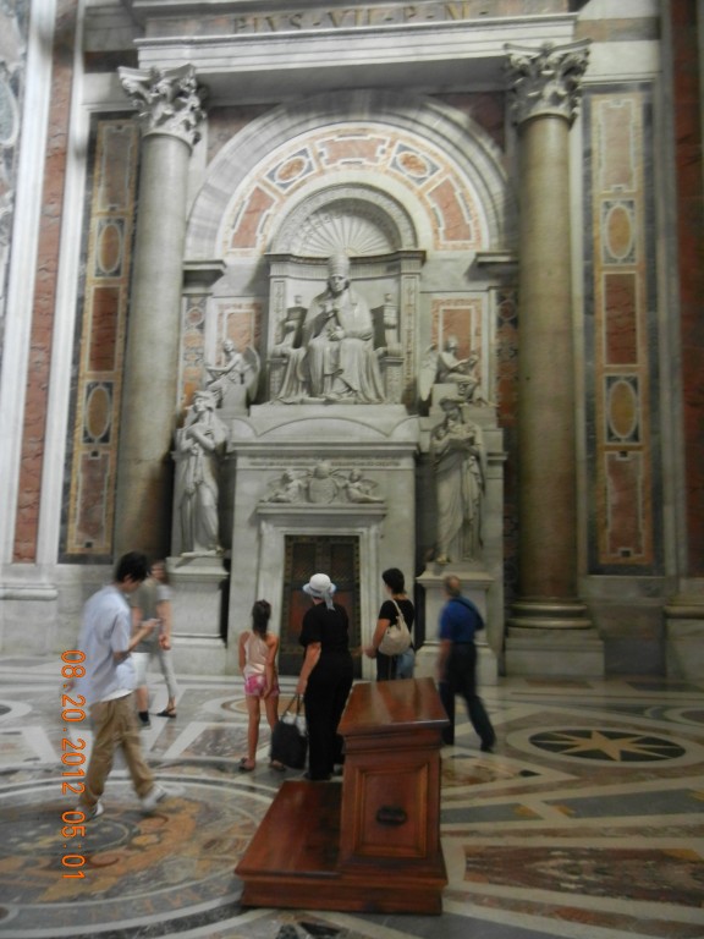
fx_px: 813
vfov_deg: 60.0
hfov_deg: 46.8
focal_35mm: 30
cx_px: 352
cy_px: 470
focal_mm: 5.4
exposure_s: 1/2
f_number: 3.5
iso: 200
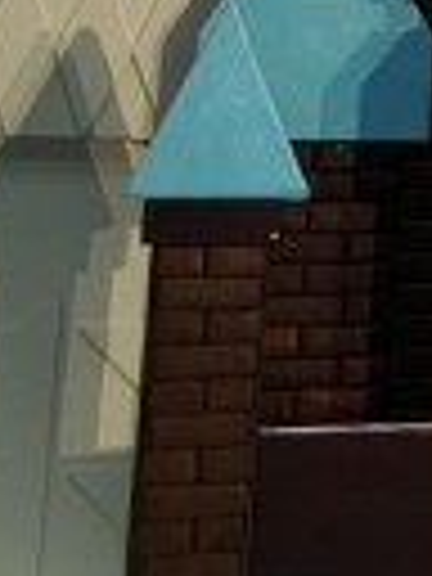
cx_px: 918
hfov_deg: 10.0
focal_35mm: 136
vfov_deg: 13.8
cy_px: -220
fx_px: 2263
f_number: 2.2
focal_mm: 4.15
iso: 25
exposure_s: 1/30
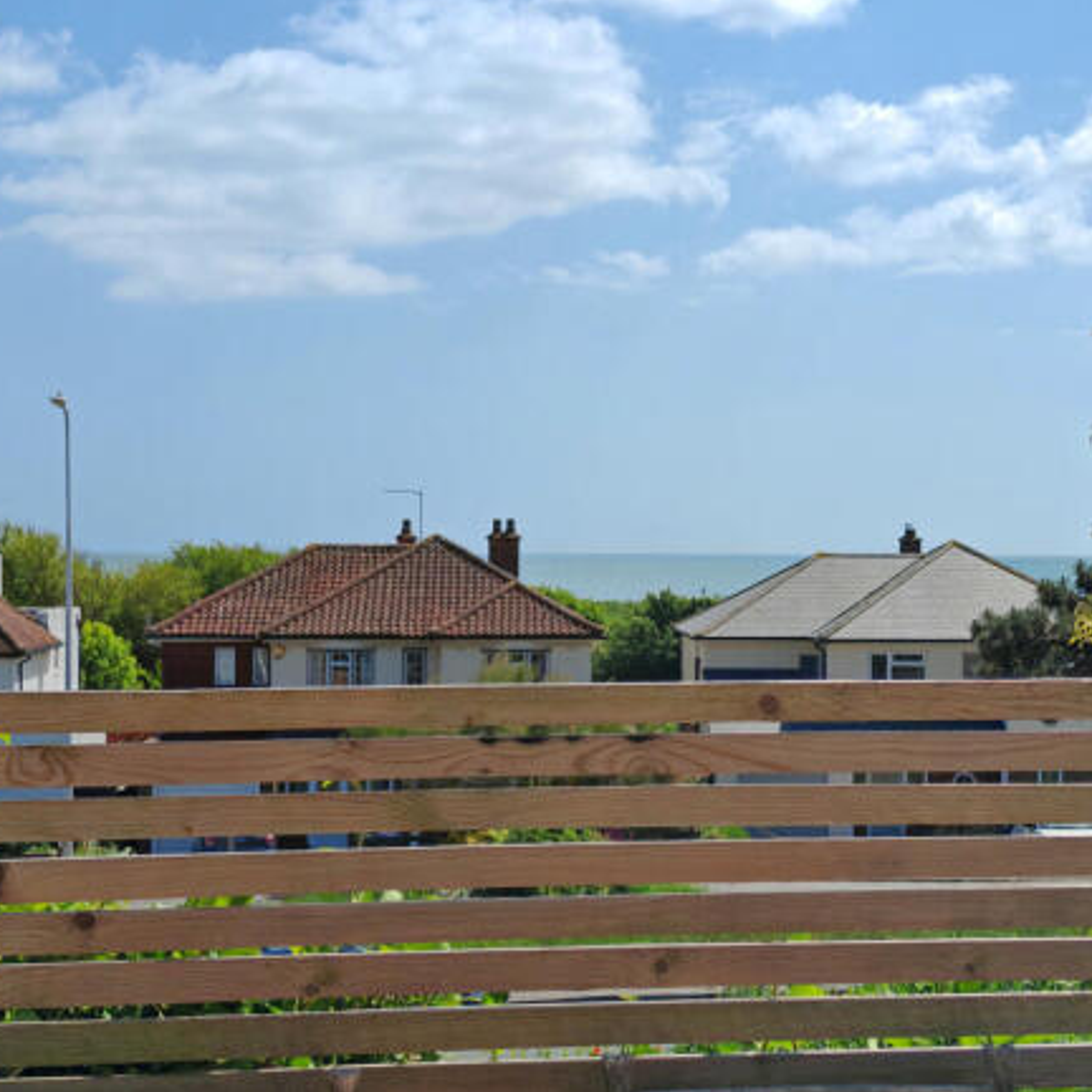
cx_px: 638
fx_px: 2213
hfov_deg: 27.7
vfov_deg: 27.7
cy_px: 545
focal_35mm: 62
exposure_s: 1/2800
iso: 50
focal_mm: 5.4
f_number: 1.6
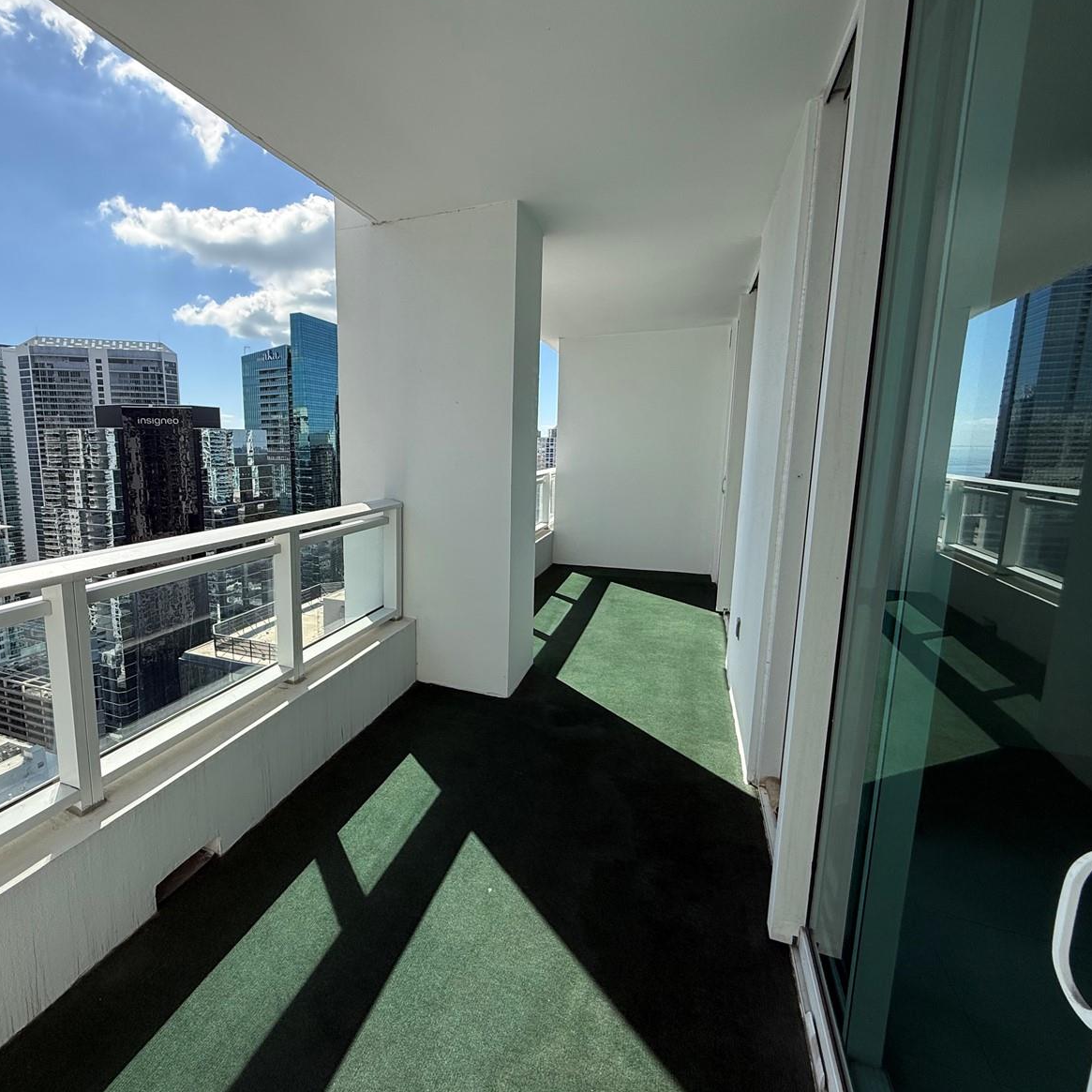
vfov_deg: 84.0
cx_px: 415
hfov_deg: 82.5
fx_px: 607
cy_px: 537
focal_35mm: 17
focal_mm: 2.22
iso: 64
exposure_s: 1/2165
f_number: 2.2
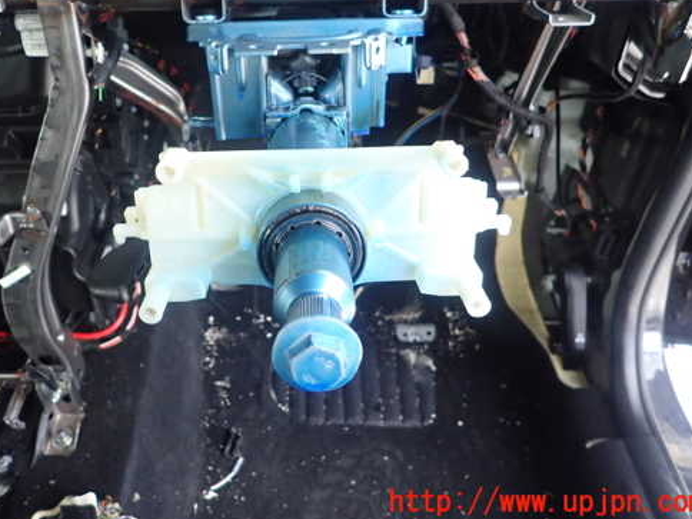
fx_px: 620
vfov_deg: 45.1
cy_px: 199
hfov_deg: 58.0
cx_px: 283
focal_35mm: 31
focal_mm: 4.5
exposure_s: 1/30
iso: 500
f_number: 2
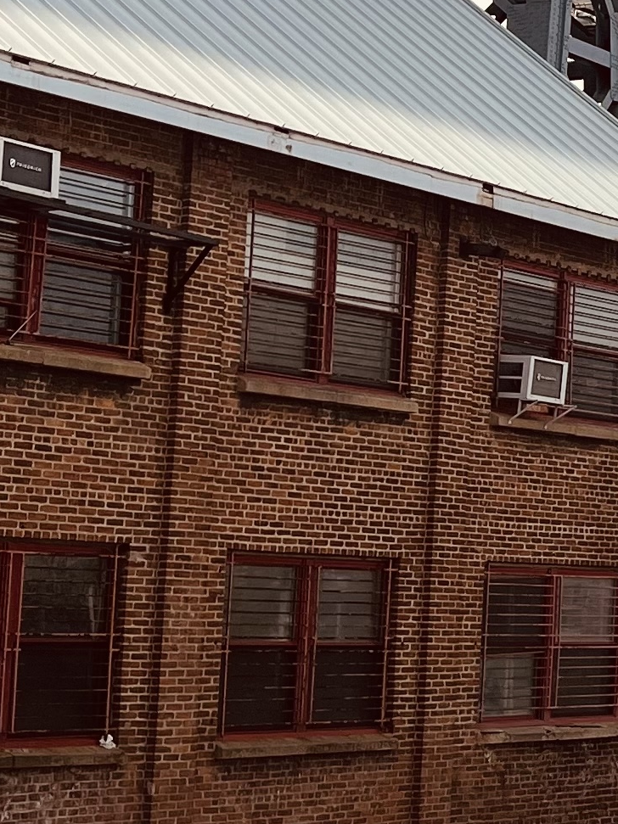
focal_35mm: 108
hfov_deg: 12.6
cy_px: 268
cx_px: 1091
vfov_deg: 18.2
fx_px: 2571
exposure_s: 1/5076
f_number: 1.5
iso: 50
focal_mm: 5.7
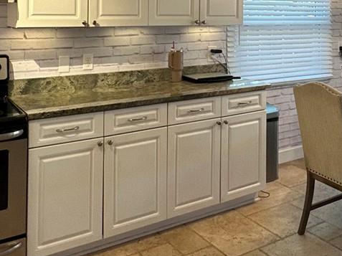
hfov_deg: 39.2
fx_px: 464
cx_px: 264
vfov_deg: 29.0
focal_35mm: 47
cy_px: 6
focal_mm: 2.22
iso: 160
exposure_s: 1/120
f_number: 2.2
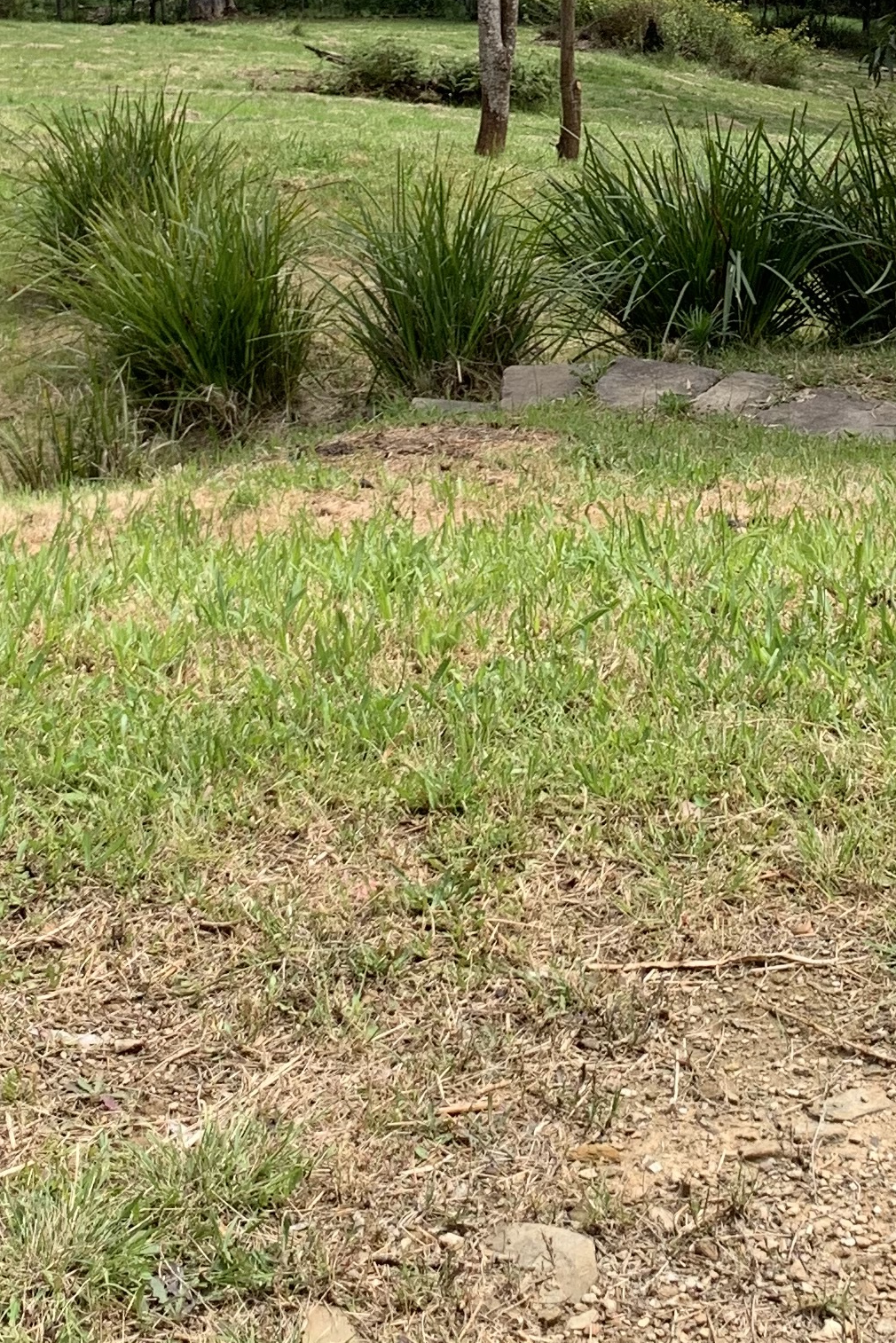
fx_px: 2687
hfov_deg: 18.8
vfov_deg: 26.6
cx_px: 699
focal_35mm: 72
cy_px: -3
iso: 25
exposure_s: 1/1610
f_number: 1.8
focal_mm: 4.25
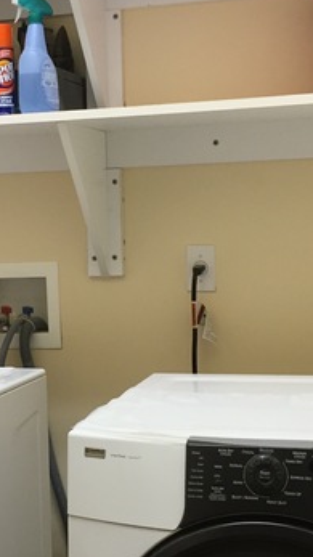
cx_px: 35
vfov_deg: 30.1
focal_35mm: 70
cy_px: 335
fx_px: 1034
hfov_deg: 17.0
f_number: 2.2
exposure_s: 1/30
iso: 50
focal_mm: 4.15
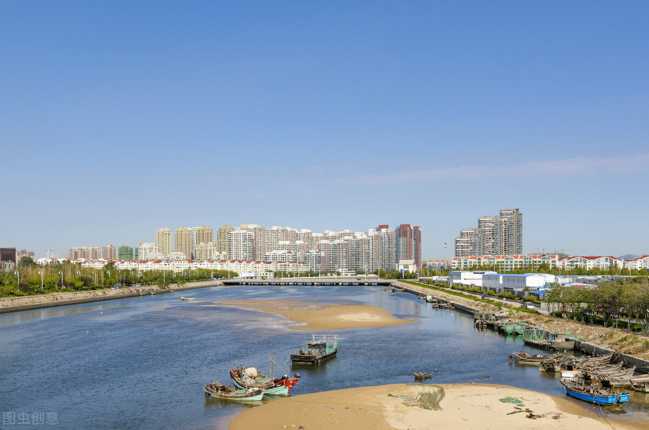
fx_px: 675
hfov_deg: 51.4
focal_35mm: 38
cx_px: 324
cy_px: 215
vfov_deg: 35.3
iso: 100
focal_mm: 25
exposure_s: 1/320
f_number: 9
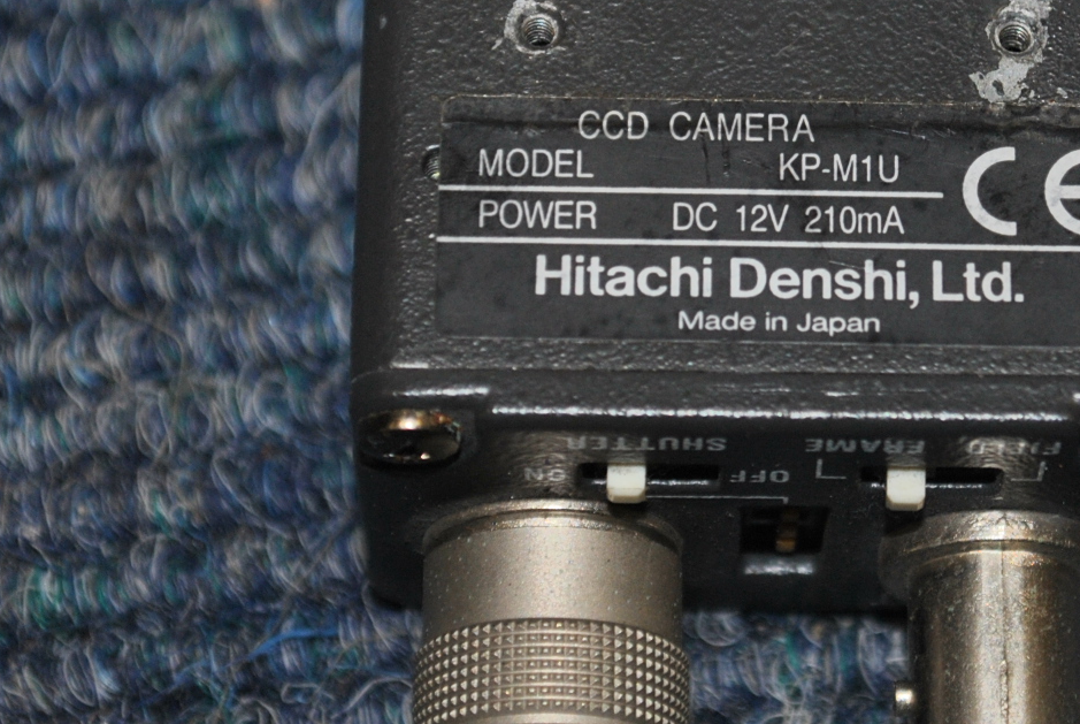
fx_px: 5108
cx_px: 737
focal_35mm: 170
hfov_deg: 12.1
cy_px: 172
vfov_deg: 8.1
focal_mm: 55
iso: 200
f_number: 5.6
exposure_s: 1/60
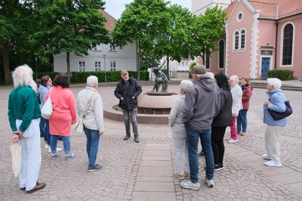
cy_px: 100
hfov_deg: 67.4
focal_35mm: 27
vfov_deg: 47.9
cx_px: 151
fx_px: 226
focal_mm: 18
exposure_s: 1/1000
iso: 1600
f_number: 5
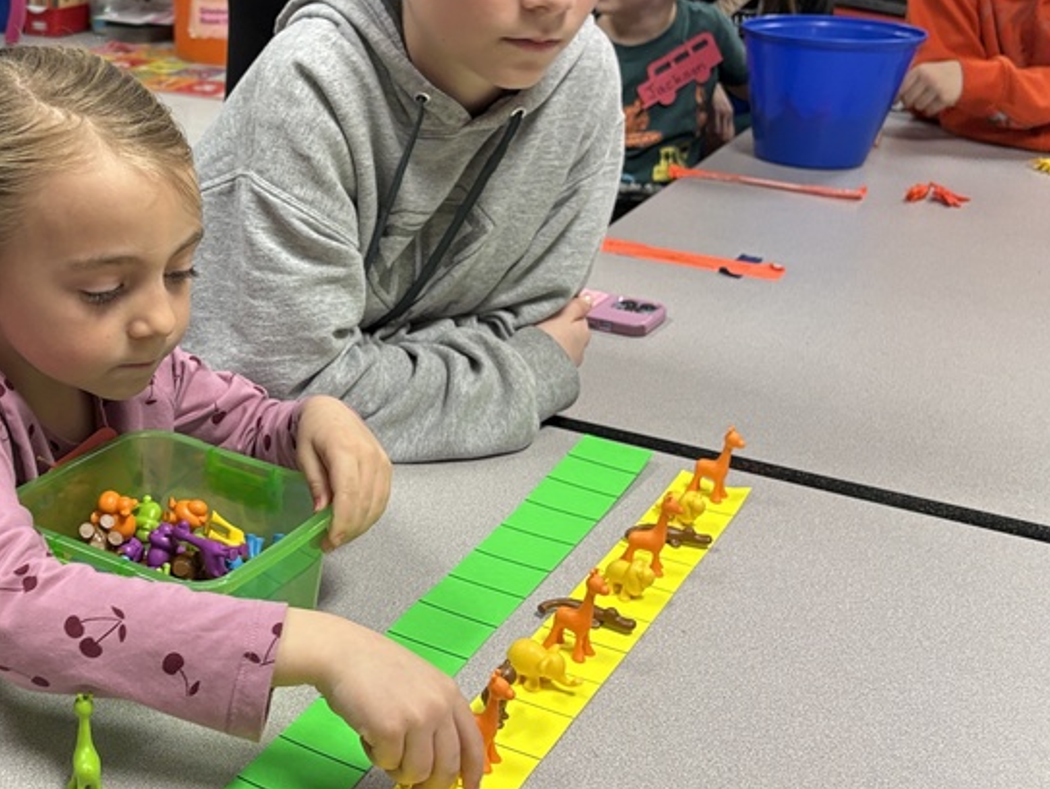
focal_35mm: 49
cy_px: 410
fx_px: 1487
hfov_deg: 36.9
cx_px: 151
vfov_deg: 29.7
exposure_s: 1/60
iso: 160
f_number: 1.6
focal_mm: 5.96
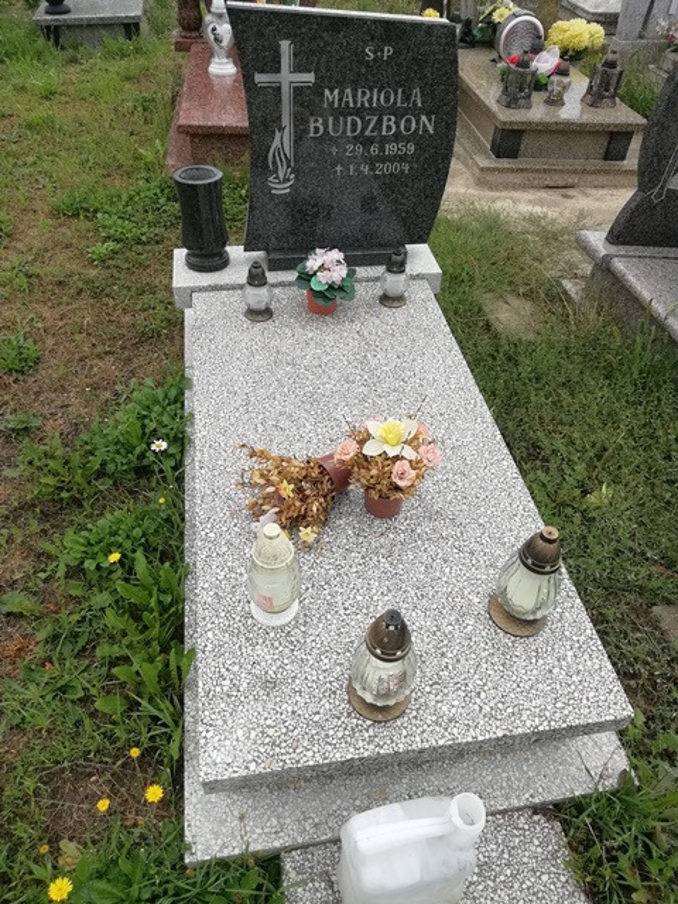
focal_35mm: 26
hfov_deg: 53.1
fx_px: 679
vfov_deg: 67.3
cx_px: 339
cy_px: 452
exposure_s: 1/321
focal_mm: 3.21
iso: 50
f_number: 2.2
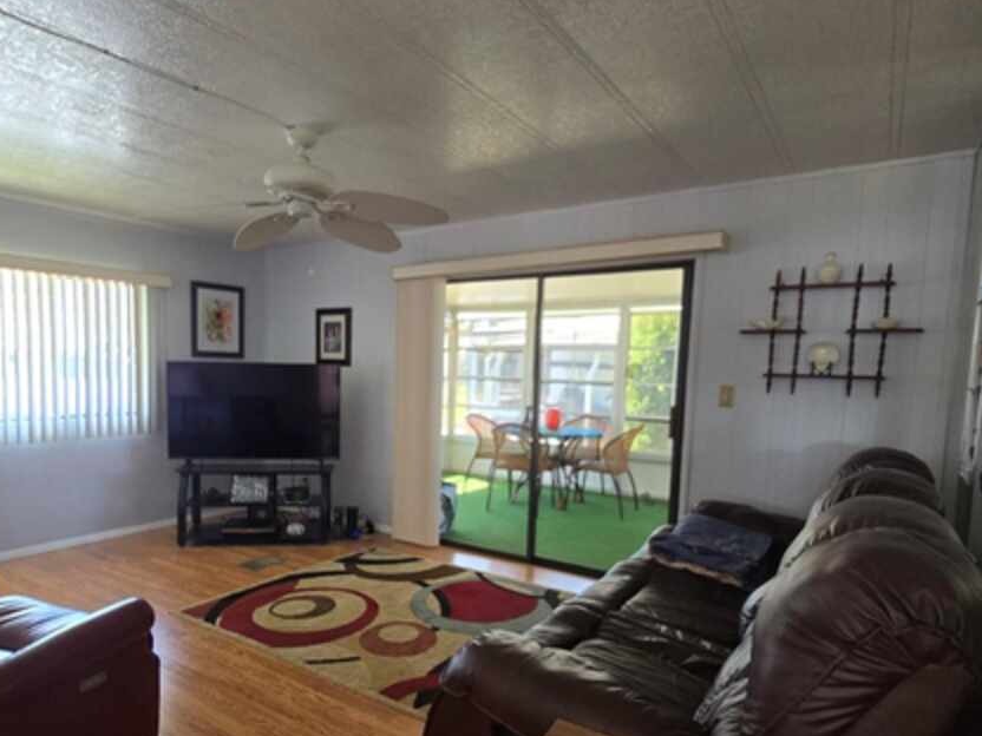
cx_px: 425
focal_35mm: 20
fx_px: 567
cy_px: 440
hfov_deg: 81.3
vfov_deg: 65.4
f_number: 2.2
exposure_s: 1/60
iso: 320
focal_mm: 2.2
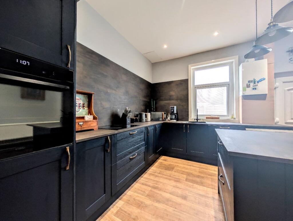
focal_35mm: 12
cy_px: 110
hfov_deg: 110.5
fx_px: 102
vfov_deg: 94.6
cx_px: 146
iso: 42
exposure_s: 1/46.7
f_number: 1.7
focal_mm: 2.02
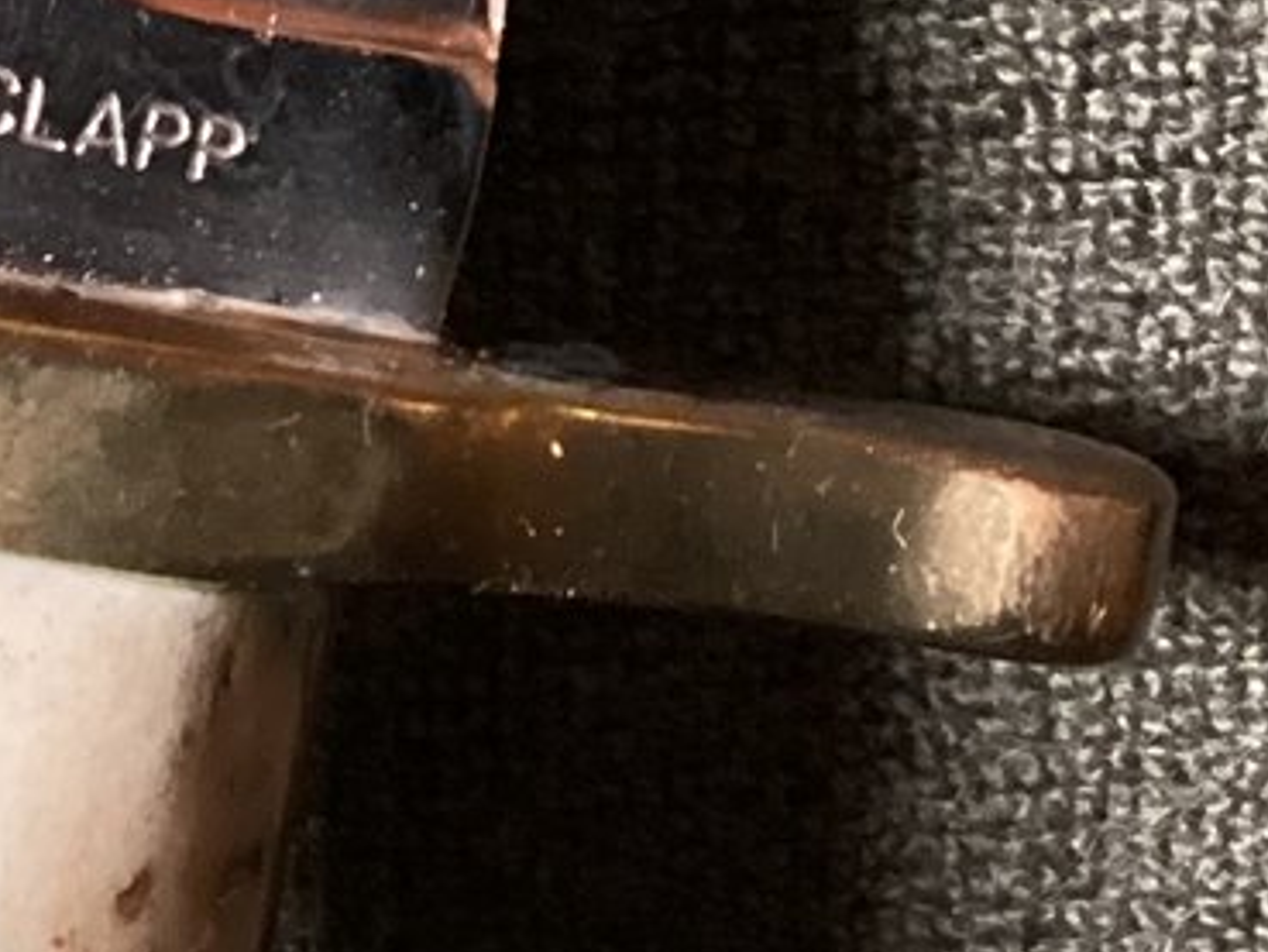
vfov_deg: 11.6
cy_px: 67
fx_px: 4654
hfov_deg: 15.3
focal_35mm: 127
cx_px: 84
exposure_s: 1/30
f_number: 2.4
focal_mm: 3.3
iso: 640
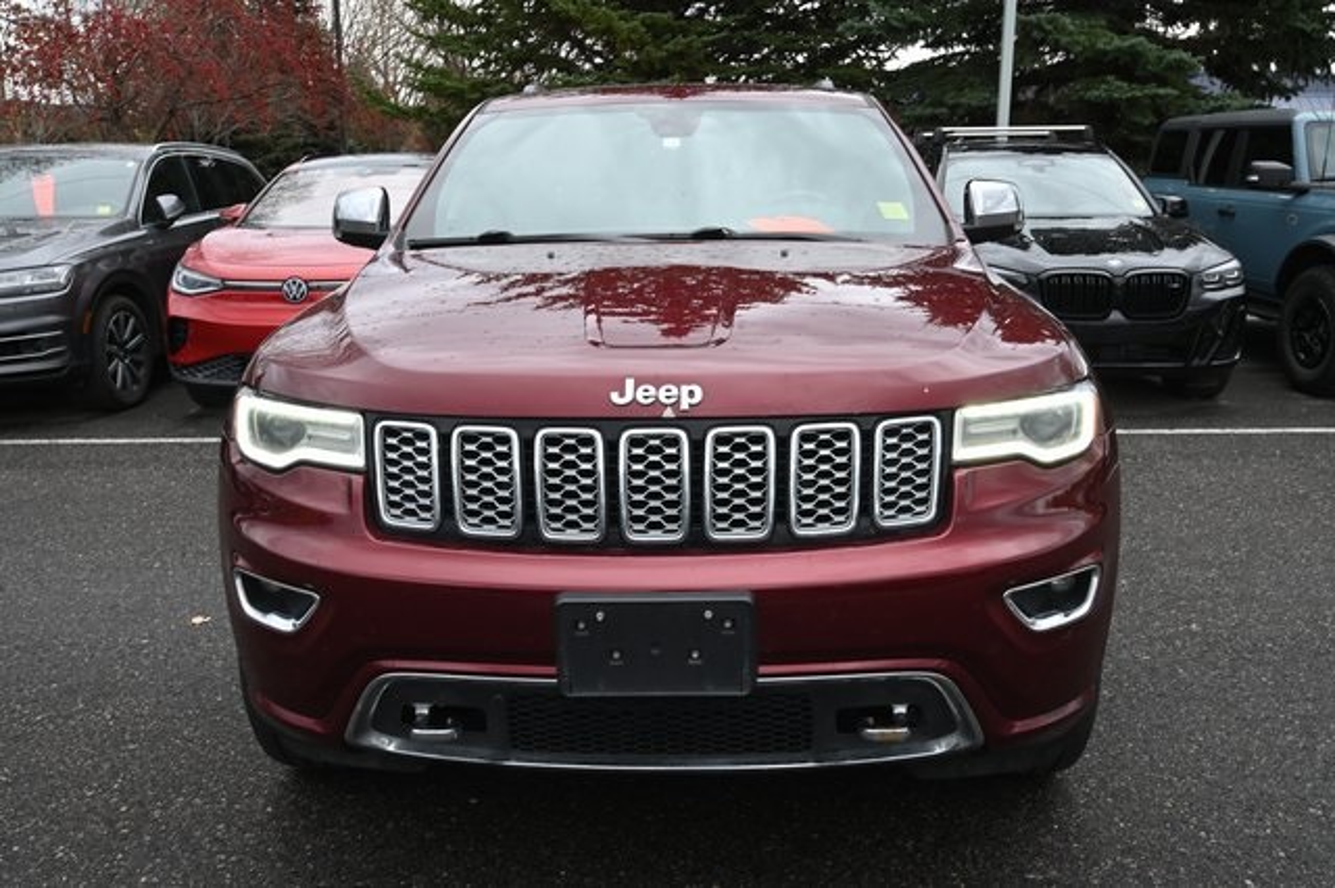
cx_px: 668
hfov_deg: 62.0
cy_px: 444
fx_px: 1112
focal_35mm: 30
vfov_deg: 43.6
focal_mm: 30
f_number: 20
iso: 640
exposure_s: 1/30
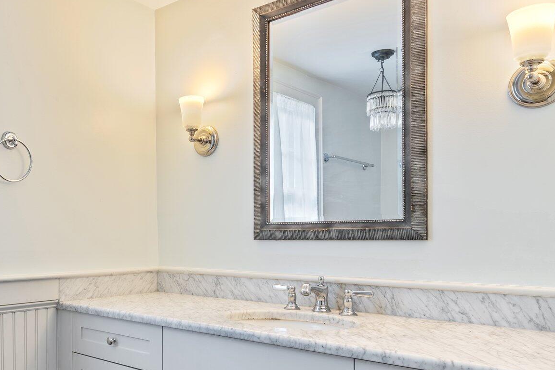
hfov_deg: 55.7
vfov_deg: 40.7
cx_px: 134
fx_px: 493
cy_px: 238
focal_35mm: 32
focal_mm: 18
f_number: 9
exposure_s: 1.3
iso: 125
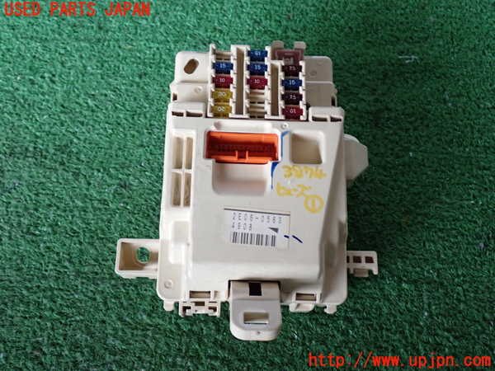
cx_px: 248
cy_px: 186
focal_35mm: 38
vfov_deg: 37.7
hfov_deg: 49.0
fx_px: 543
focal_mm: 6.83
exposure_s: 1/40
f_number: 2.7
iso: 500
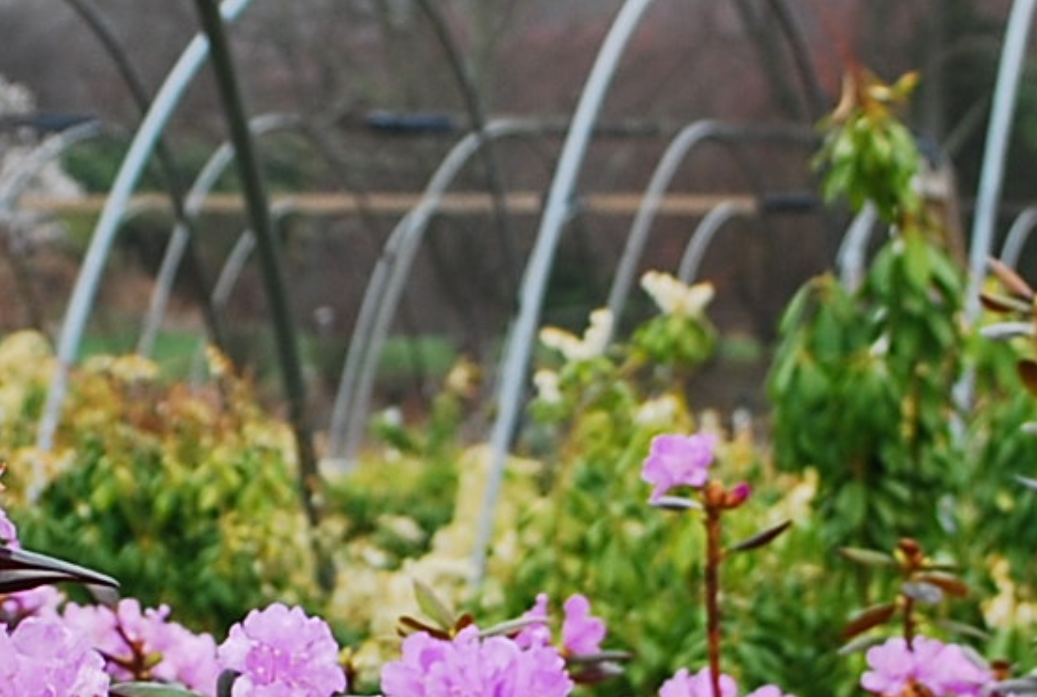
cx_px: 374
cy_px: 586
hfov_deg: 11.8
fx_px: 4996
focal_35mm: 173
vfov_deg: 8.0
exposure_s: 1/100
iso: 100
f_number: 5
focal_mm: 22
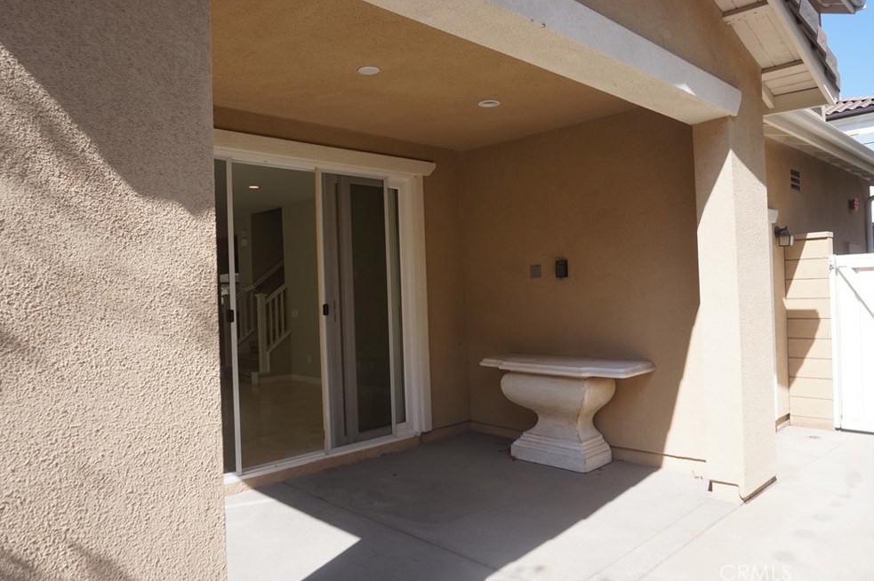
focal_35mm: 25
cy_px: 283
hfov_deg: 71.5
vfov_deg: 51.2
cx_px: 420
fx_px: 607
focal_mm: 16
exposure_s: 1/200
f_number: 6.3
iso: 100
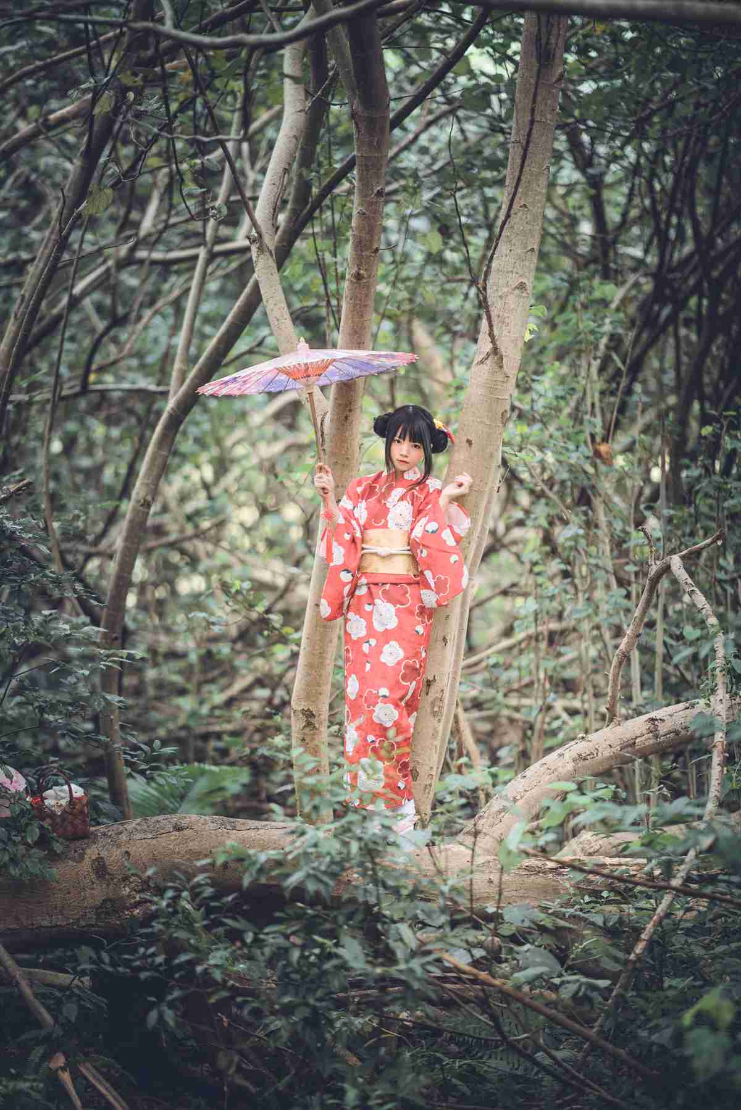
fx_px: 3239
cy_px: 555
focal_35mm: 105
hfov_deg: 13.1
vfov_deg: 19.5
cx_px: 370
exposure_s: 1/160
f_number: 1.4
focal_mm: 105
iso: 100
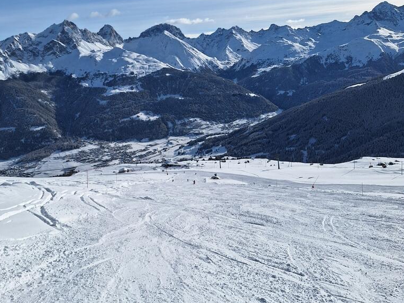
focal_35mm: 31
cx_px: 201
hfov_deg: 58.4
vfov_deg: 45.2
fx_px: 362
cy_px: 121
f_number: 1.8
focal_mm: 5.54
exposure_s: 1/6173
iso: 40
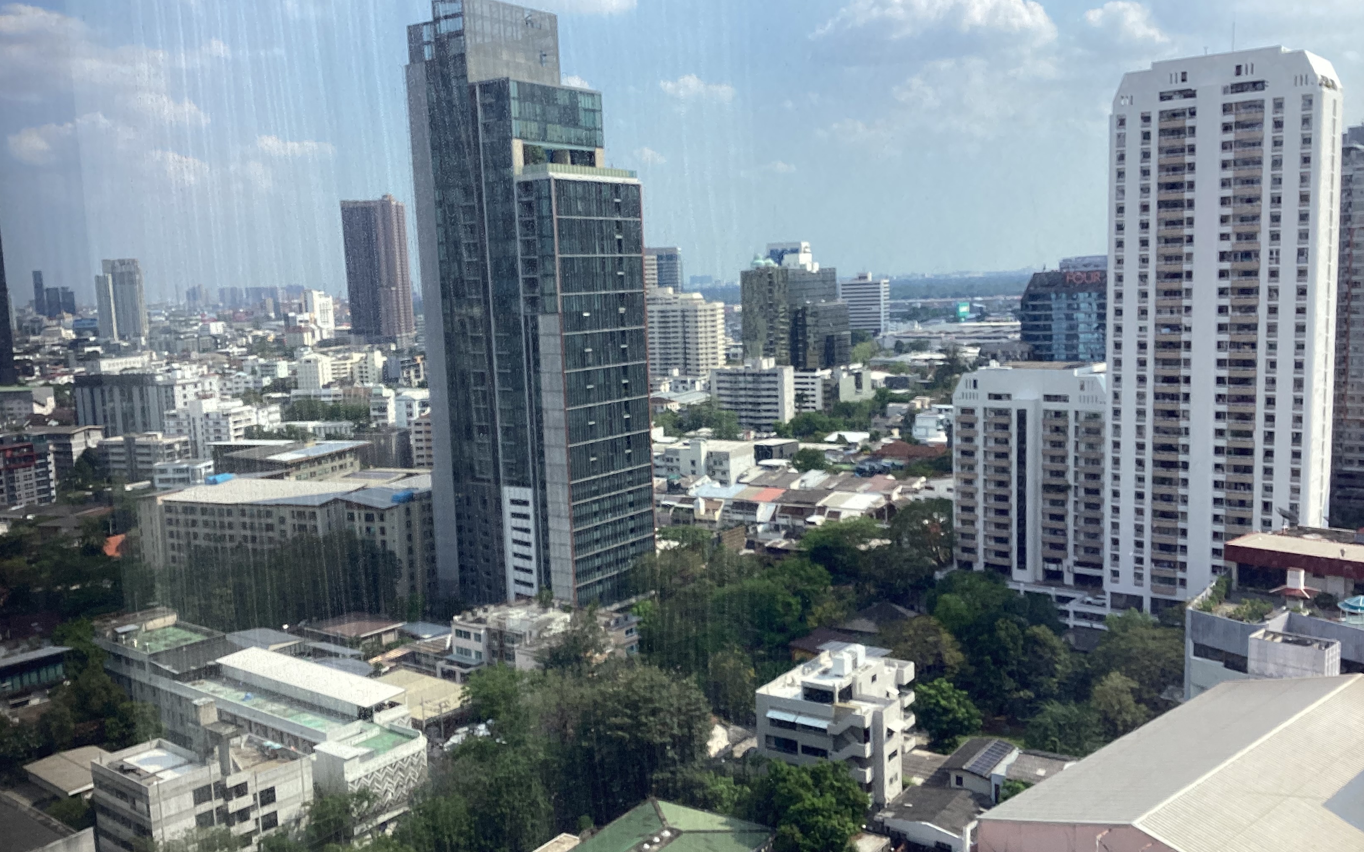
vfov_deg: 38.3
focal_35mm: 33
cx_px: 681
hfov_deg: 58.1
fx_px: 1227
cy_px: 452
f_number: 2.4
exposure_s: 1/458
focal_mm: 3.3
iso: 25
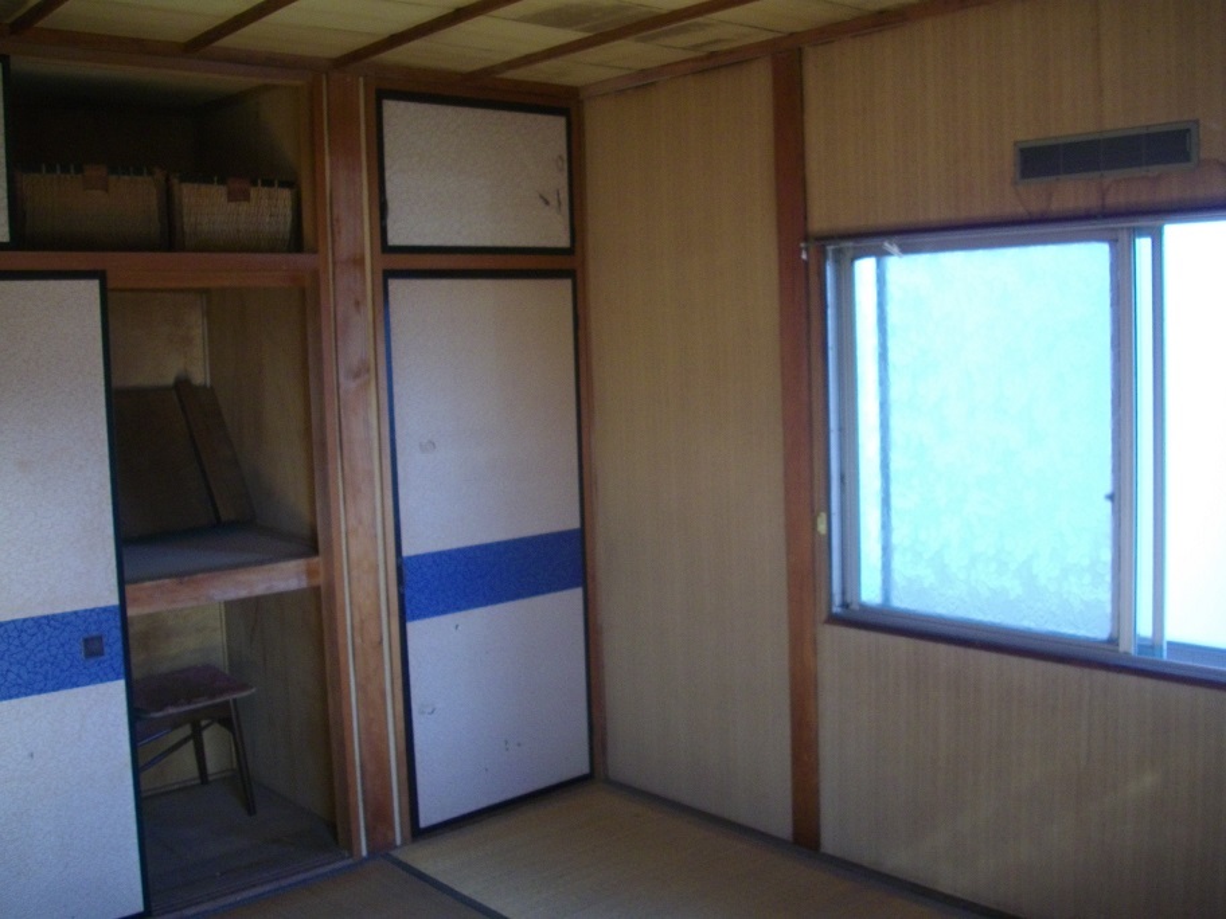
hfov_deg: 50.1
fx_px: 1310
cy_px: 460
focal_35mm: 37
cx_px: 613
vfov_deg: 38.7
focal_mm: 6.2
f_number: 2.8
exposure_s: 1/60
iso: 200
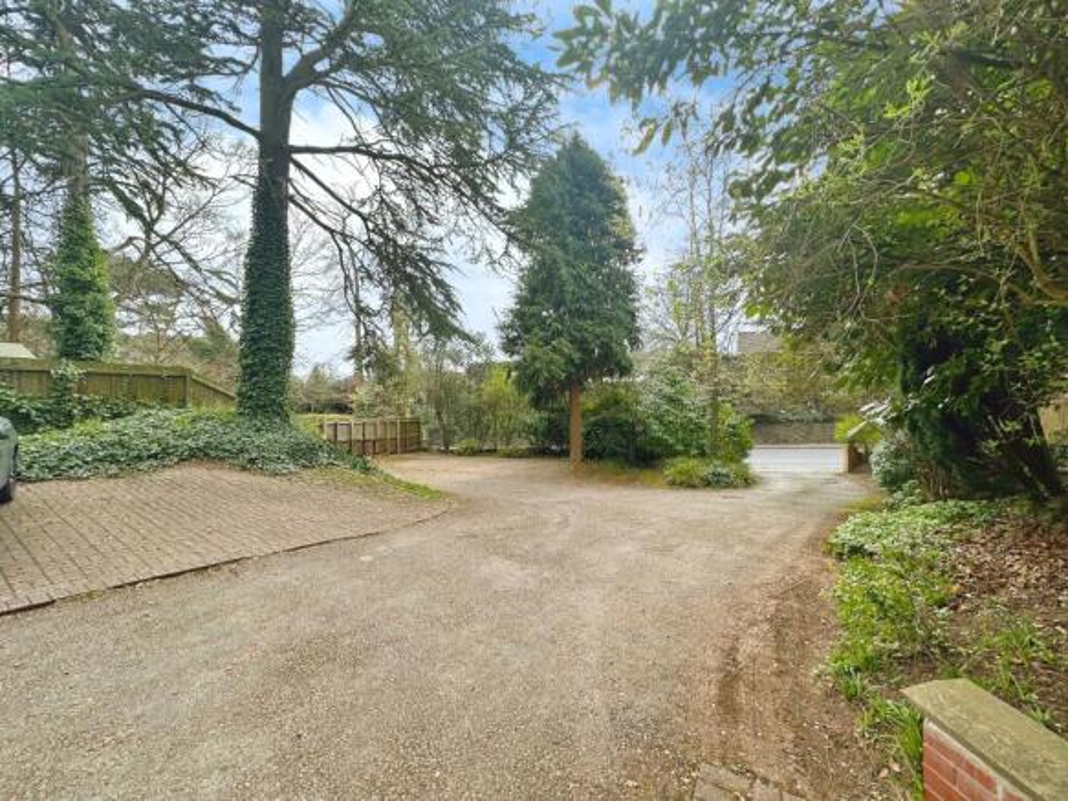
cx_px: 534
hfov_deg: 102.1
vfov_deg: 85.7
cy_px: 400
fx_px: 432
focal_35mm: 14
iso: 40
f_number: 2.2
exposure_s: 1/266
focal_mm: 2.22
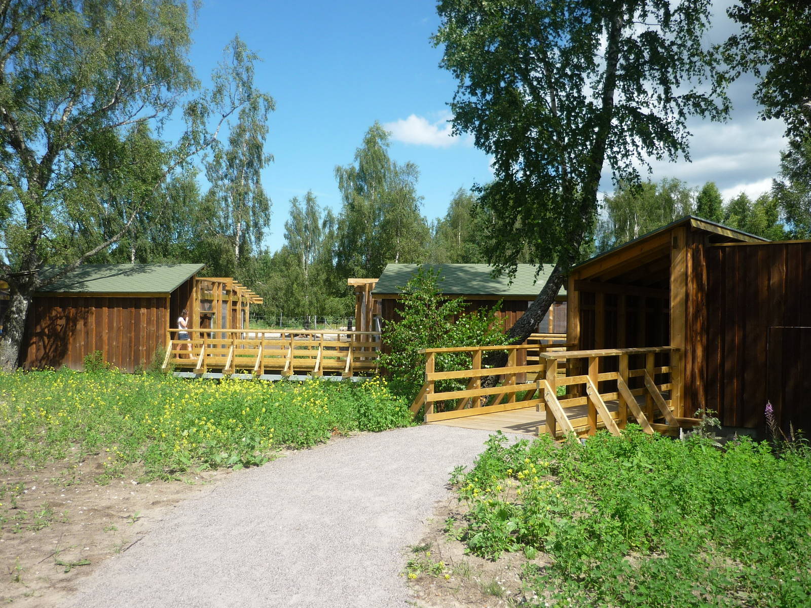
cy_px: 304
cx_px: 406
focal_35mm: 33
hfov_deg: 55.4
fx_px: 773
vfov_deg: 42.9
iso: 100
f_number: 2.8
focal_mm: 5.5
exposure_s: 1/1000
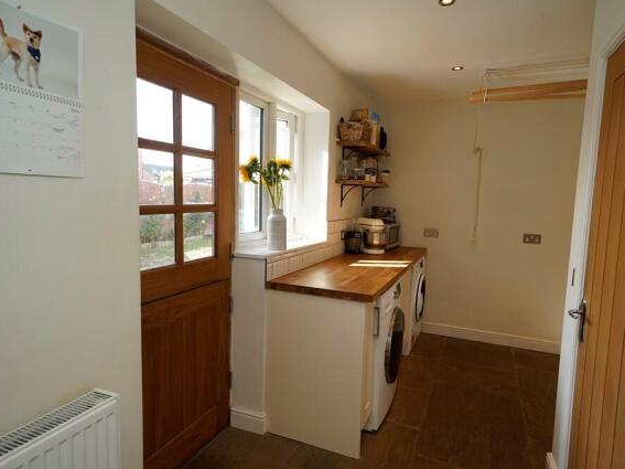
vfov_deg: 65.9
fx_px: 361
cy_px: 231
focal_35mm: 20
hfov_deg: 81.7
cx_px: 332
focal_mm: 18
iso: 320
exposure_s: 1/160
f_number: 4
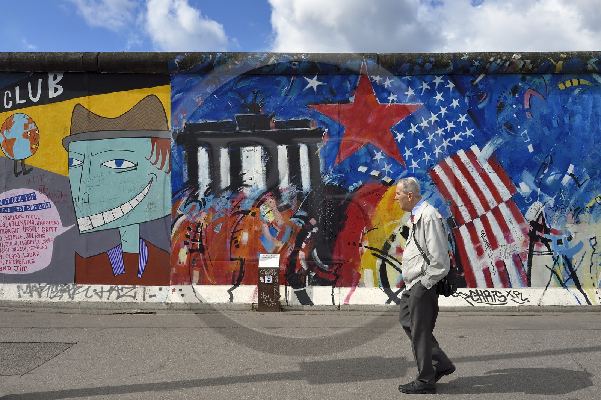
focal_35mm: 31
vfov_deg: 42.3
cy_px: 200
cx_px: 300
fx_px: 517
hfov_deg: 60.3
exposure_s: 1/320
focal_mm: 31
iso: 200
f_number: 11
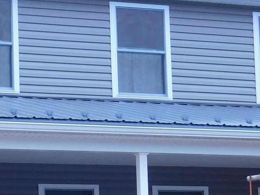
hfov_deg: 12.0
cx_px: -6
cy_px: 156
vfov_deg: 9.1
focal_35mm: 162
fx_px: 1217
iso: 125
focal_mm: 8
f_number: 3.7
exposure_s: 1/160
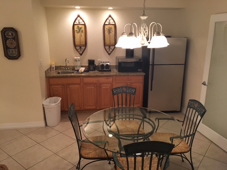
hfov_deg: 61.7
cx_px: 114
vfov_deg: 48.2
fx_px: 190
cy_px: 85
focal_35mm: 29
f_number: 2.2
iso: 160
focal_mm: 4.15
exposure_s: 1/30
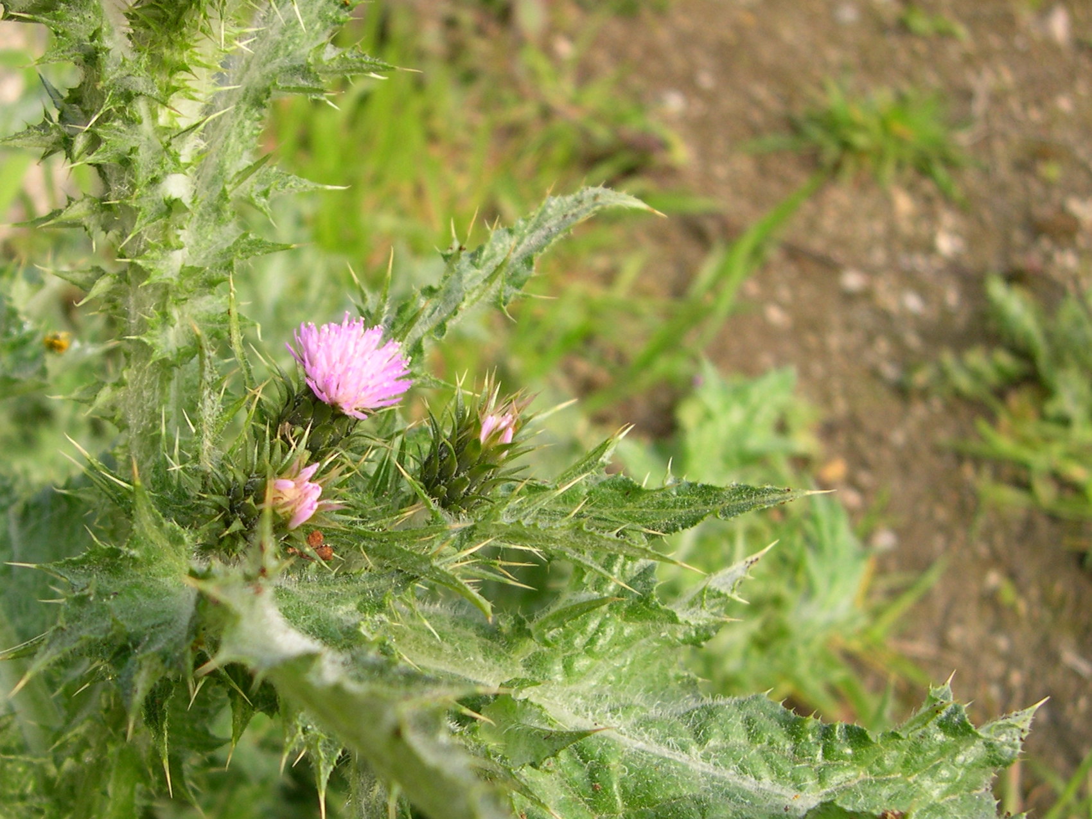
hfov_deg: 49.0
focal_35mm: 38
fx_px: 1199
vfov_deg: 37.7
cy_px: 410
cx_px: 546
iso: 100
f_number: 2.8
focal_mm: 8
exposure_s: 1/427
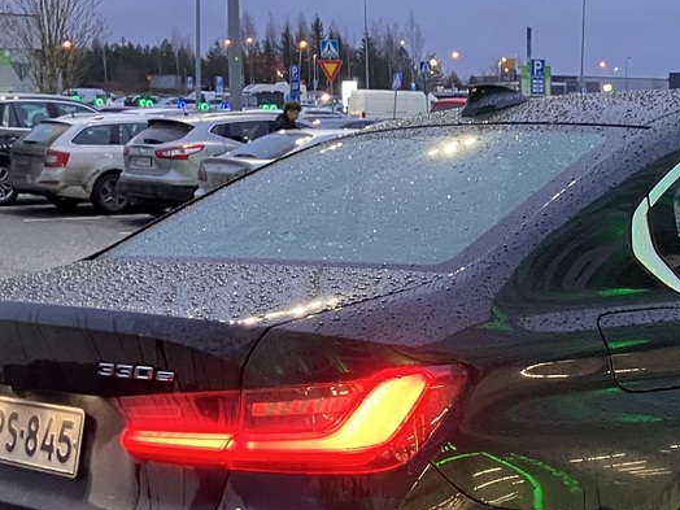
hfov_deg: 24.4
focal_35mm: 77
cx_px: 644
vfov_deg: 19.0
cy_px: 363
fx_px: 1513
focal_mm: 3.99
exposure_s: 1/38
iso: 400
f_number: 1.8
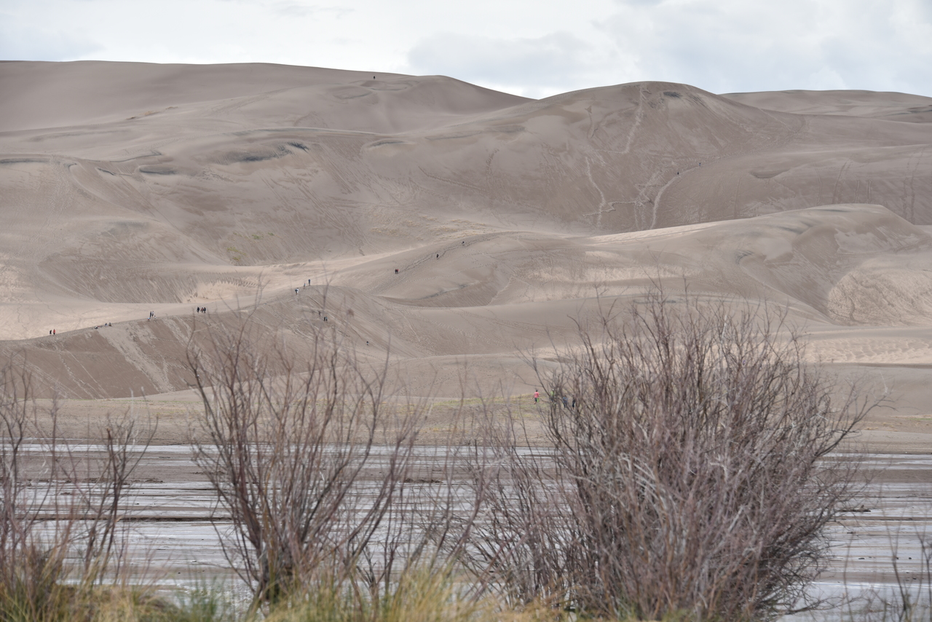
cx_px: 466
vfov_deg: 10.2
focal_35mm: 135
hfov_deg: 15.2
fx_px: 3496
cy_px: 311
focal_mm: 135
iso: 100
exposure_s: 1/320
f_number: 8
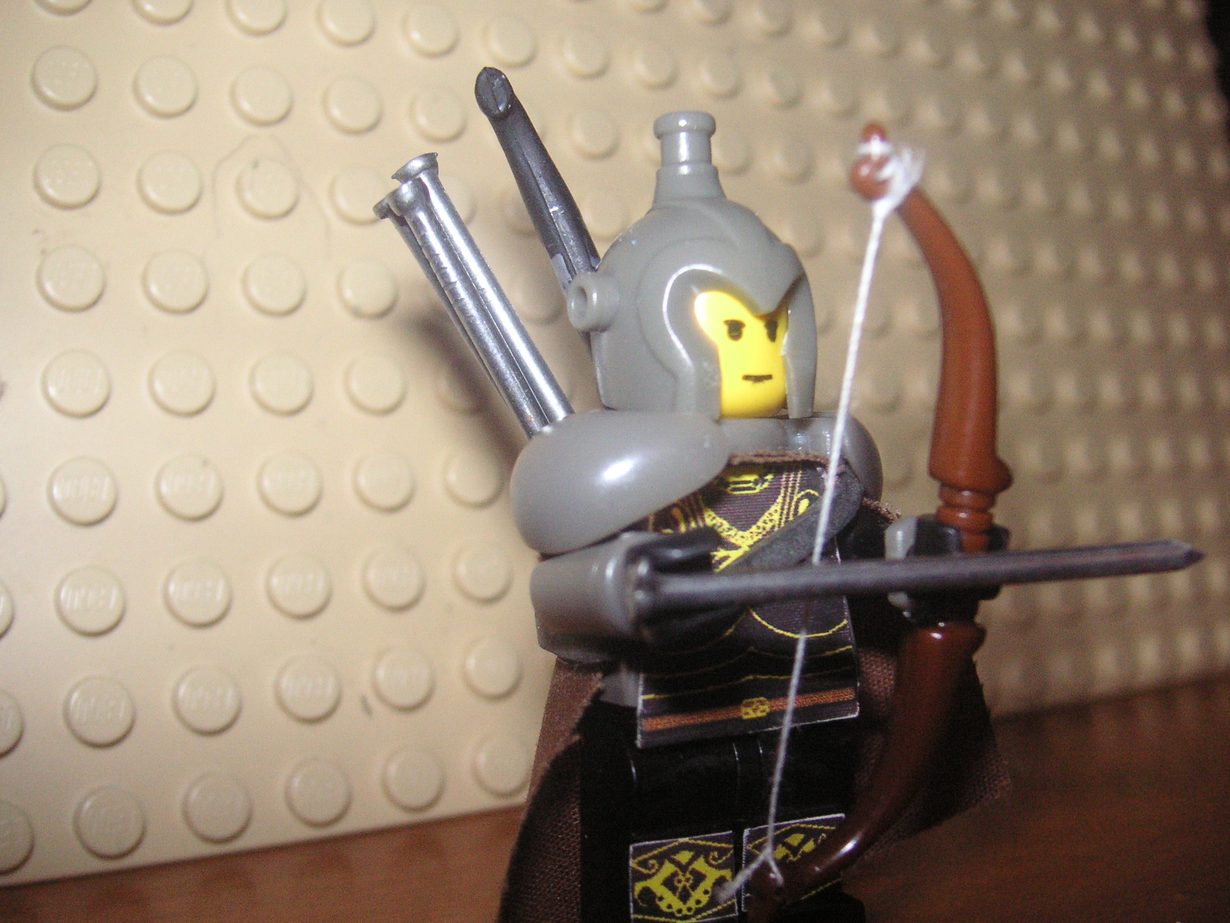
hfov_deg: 46.8
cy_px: 482
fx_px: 1421
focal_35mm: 40
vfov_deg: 36.0
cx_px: 642
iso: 160
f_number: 6.7
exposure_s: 1/45
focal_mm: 6.1
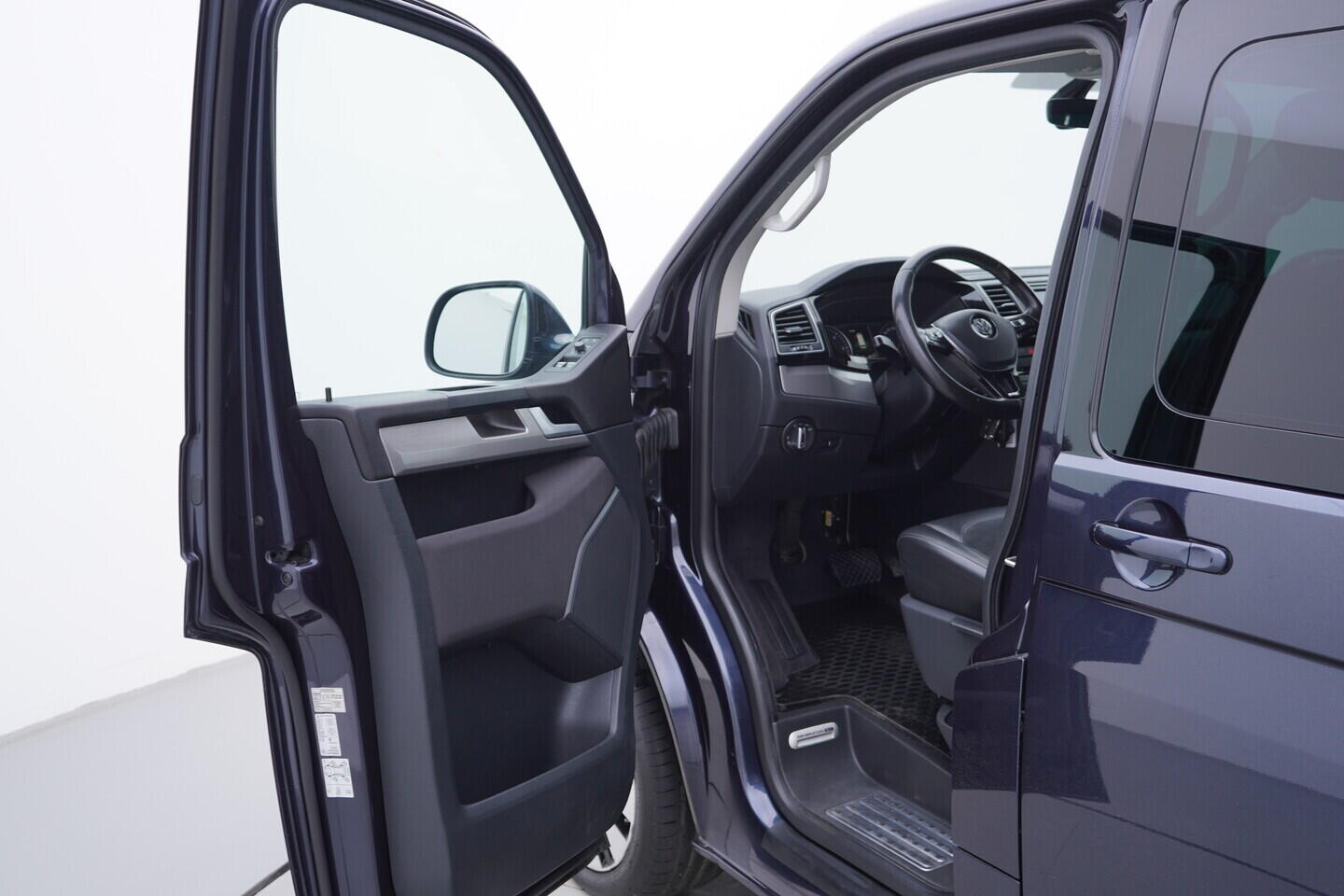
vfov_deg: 36.9
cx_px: 672
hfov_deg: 53.1
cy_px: 448
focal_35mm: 36
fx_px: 1344
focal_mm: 24
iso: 125
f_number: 3.2
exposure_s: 1/50
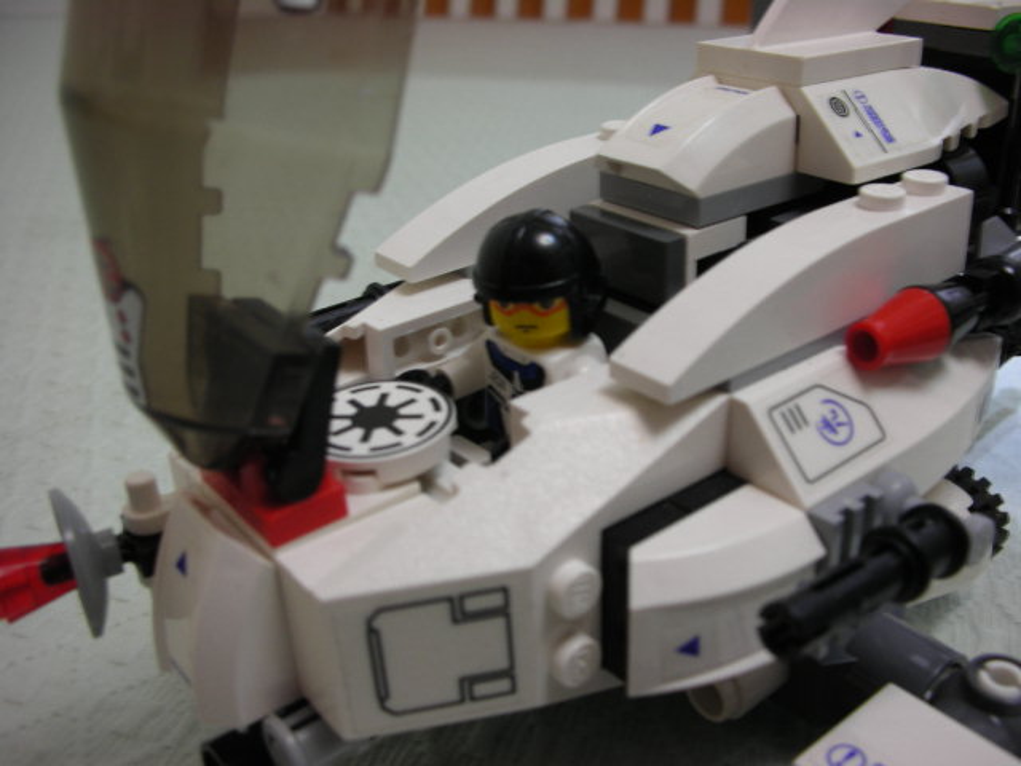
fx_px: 1032
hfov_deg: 52.6
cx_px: 510
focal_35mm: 35
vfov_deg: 40.7
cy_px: 383
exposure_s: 1/5.7
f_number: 3
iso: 50
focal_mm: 5.8
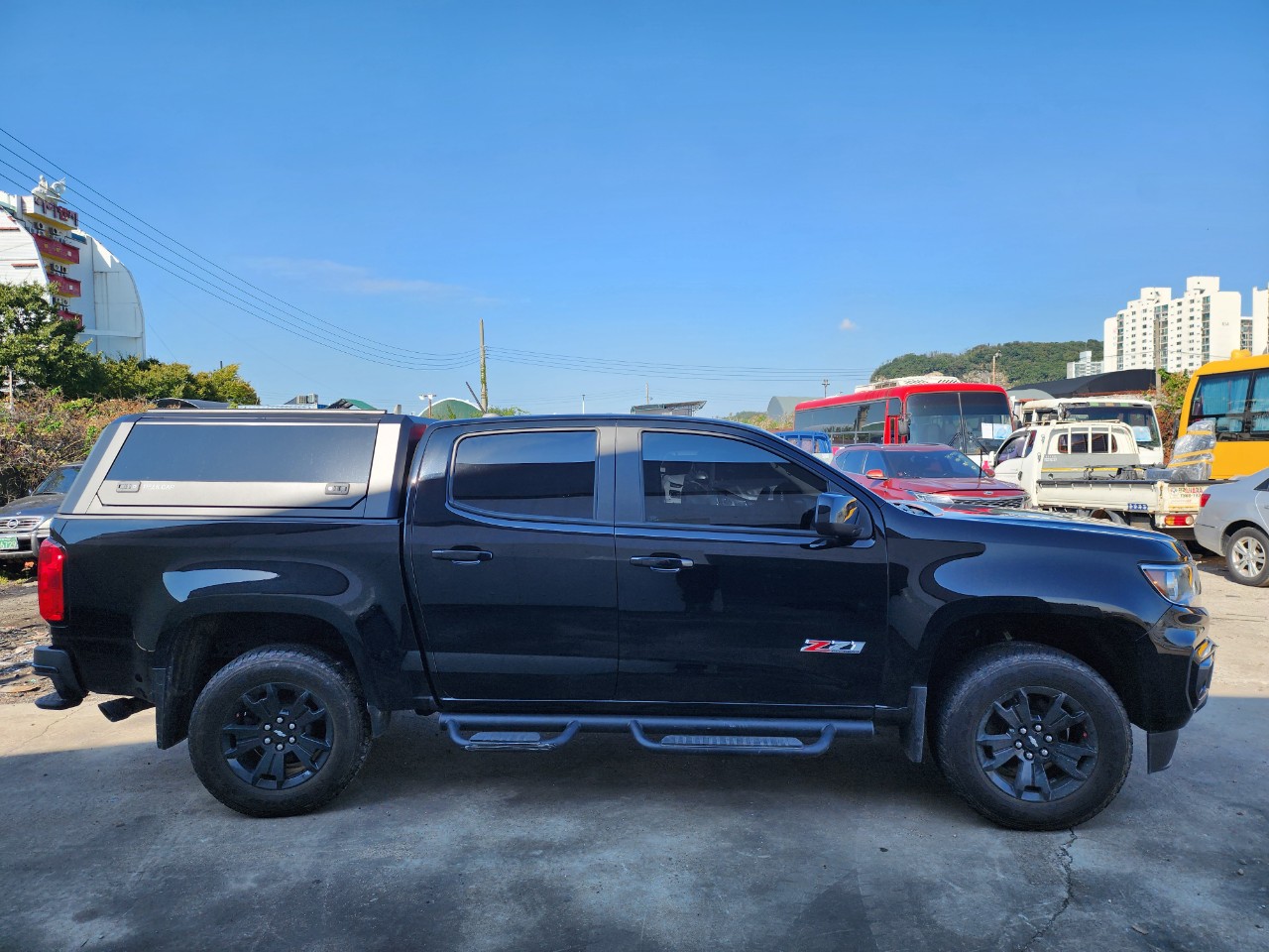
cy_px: 476
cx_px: 634
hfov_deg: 73.9
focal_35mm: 23
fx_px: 843
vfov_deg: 58.9
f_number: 1.8
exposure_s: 1/643
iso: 12
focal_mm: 6.4
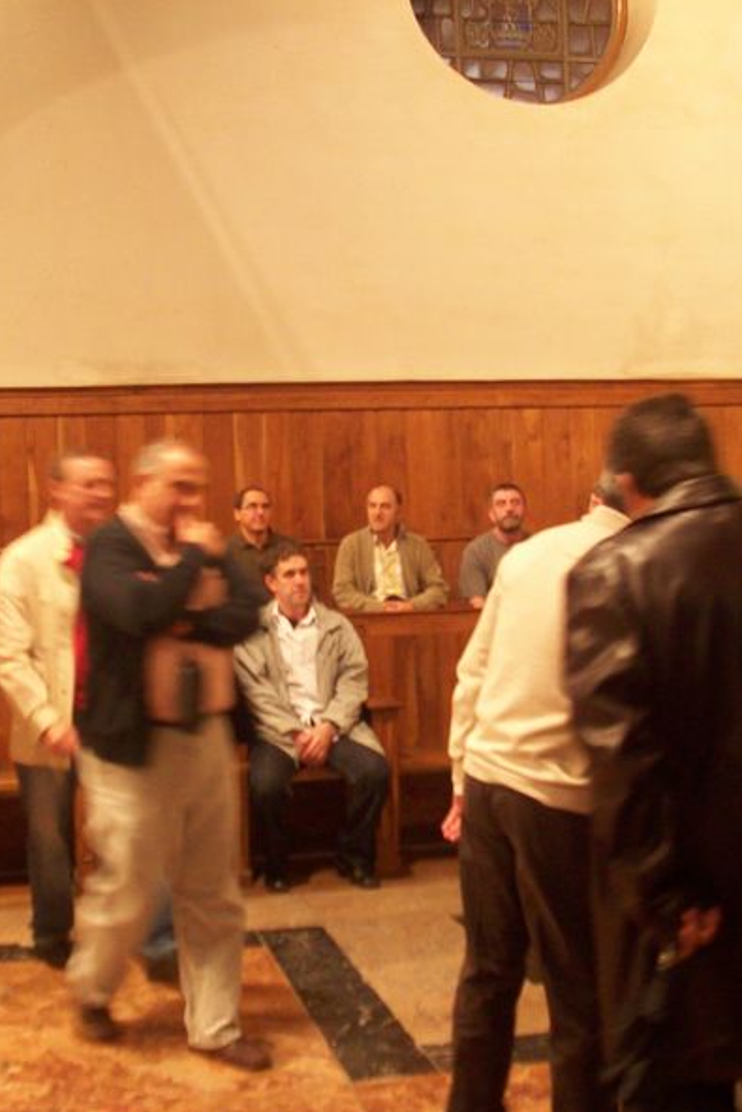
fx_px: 1607
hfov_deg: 26.0
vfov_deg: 38.2
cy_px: 558
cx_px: 323
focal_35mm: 52
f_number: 2.8
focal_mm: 6.2
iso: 160
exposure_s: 1/10
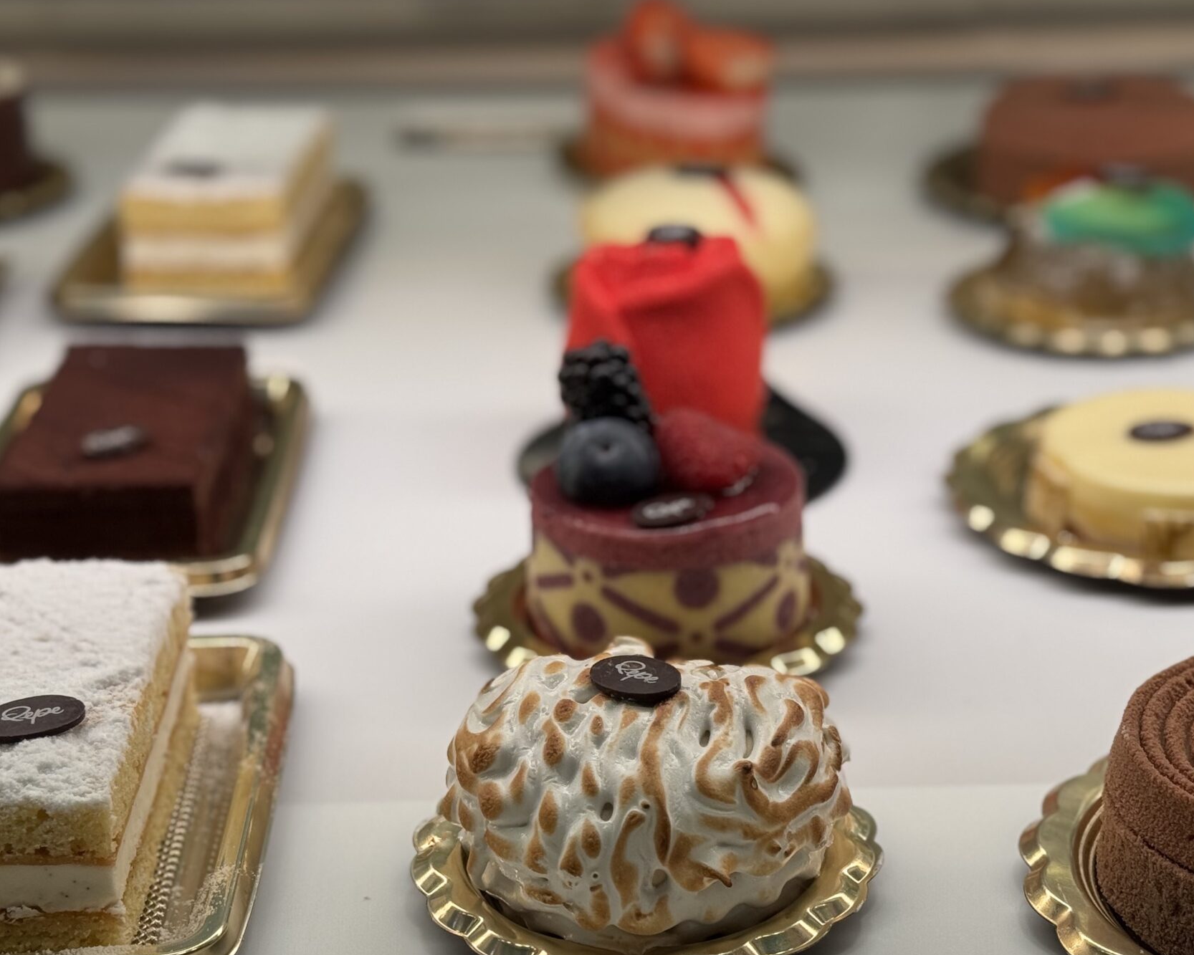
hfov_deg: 26.4
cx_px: 664
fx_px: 2544
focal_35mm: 72
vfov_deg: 21.3
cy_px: 546
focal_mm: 6.76
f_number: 1.78
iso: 64
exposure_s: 1/563
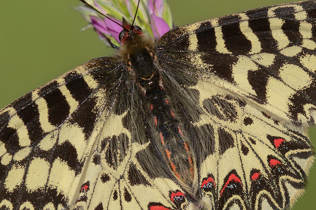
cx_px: 168
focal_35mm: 294
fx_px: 2579
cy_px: 115
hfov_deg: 7.0
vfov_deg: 4.7
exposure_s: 1/250
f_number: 11
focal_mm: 105
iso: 100
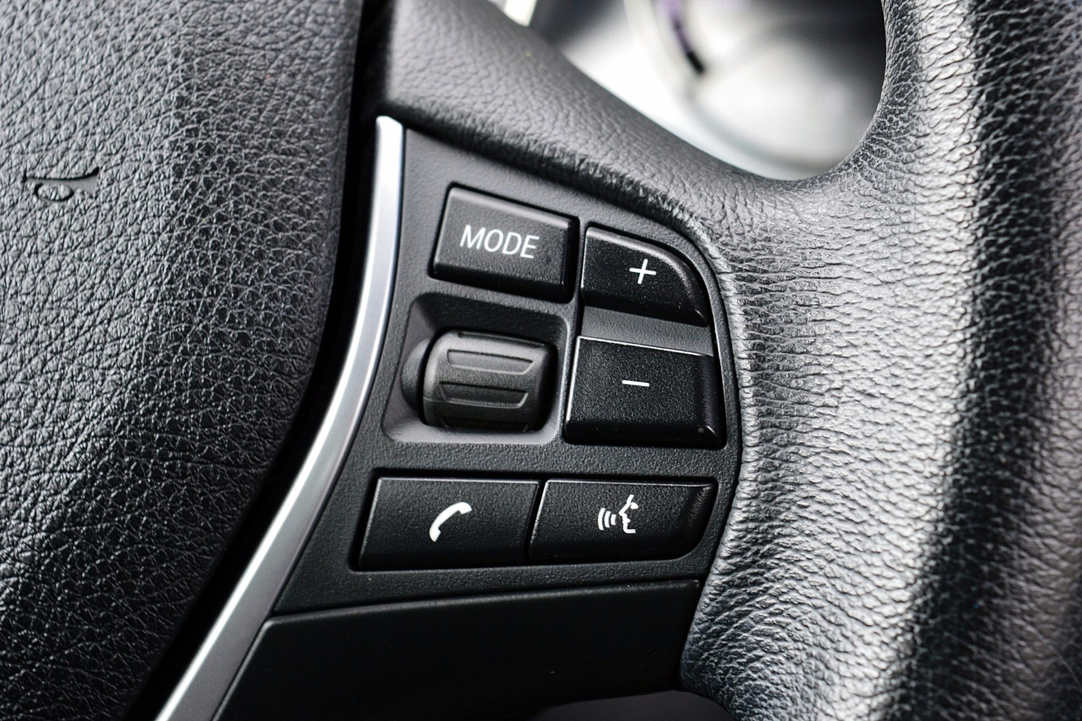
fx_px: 2479
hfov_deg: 24.6
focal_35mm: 82
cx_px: 541
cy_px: 360
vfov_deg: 16.6
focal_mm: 55
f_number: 8
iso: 640
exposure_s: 1/60
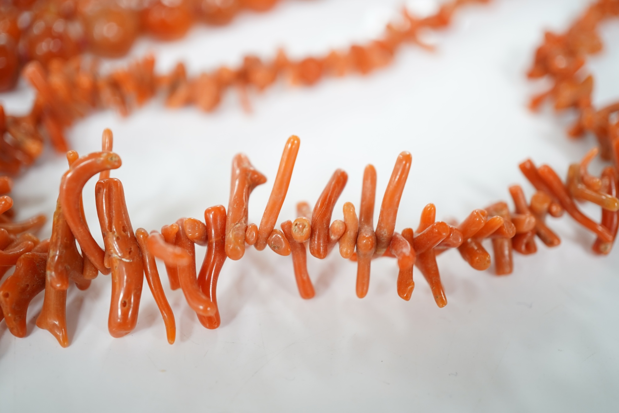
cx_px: 310
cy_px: 206
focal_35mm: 45
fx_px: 774
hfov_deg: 43.6
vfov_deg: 29.9
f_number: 5
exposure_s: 1/20
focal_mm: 30
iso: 500
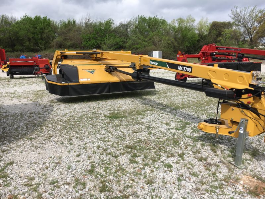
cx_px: 132
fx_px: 222
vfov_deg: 48.2
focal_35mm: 29
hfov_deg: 61.7
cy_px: 100
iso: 25
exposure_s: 1/1374
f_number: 2.2
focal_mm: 4.15
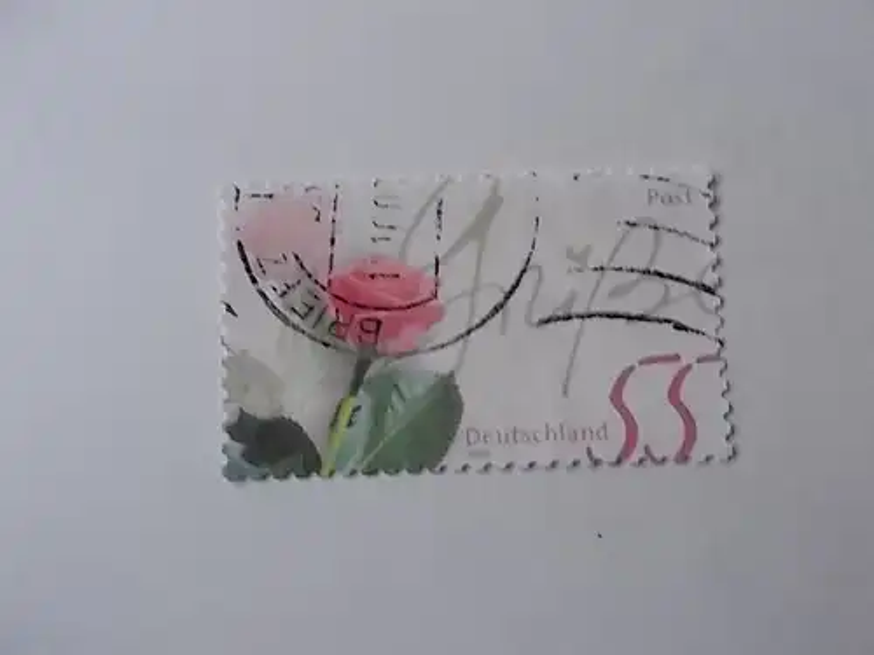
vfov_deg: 53.1
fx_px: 656
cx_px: 437
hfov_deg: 67.3
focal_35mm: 26
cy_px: 328
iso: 200
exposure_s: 1/20
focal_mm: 4.6
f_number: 3.2
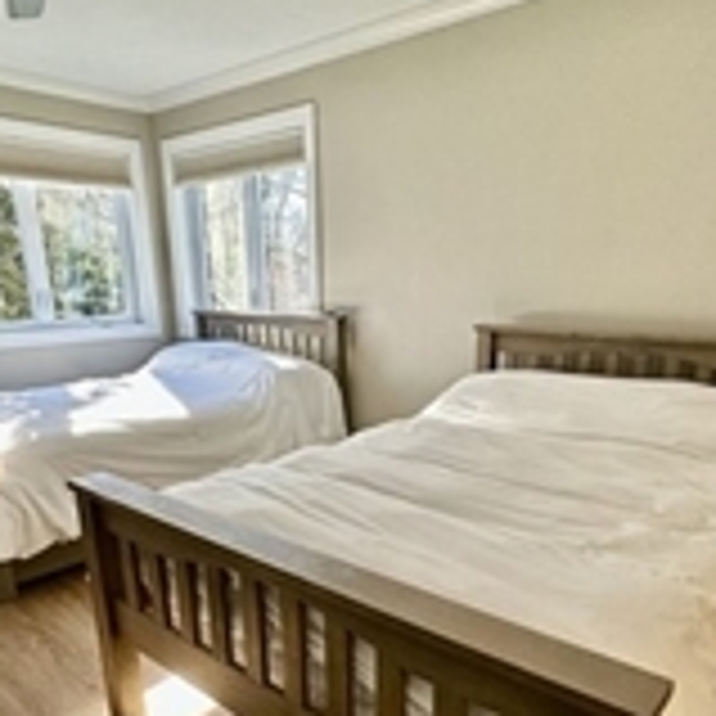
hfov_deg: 59.0
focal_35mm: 27
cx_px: 383
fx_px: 632
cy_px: 482
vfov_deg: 57.7
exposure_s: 1/120
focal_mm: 2.22
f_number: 2.2
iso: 100
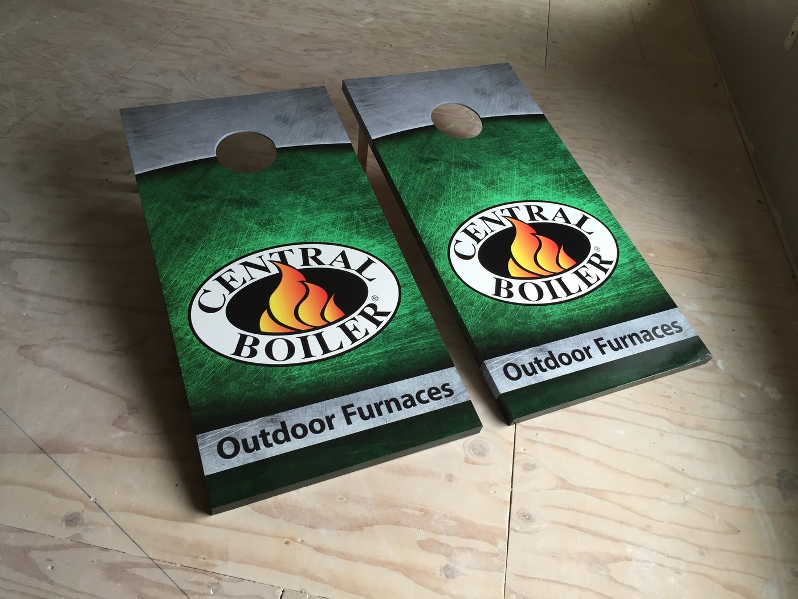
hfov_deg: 61.7
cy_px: 300
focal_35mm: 29
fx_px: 669
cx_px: 399
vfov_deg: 48.2
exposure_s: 1/40
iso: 32
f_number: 2.2
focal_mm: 4.15
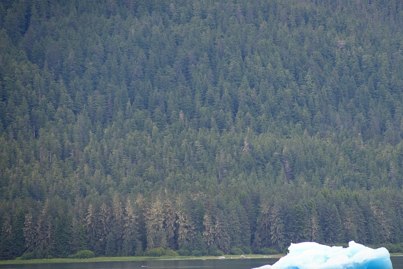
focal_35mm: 412
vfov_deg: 3.3
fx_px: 4613
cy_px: 119
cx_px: 276
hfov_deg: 5.0
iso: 500
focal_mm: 300
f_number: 5.6
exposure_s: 1/640
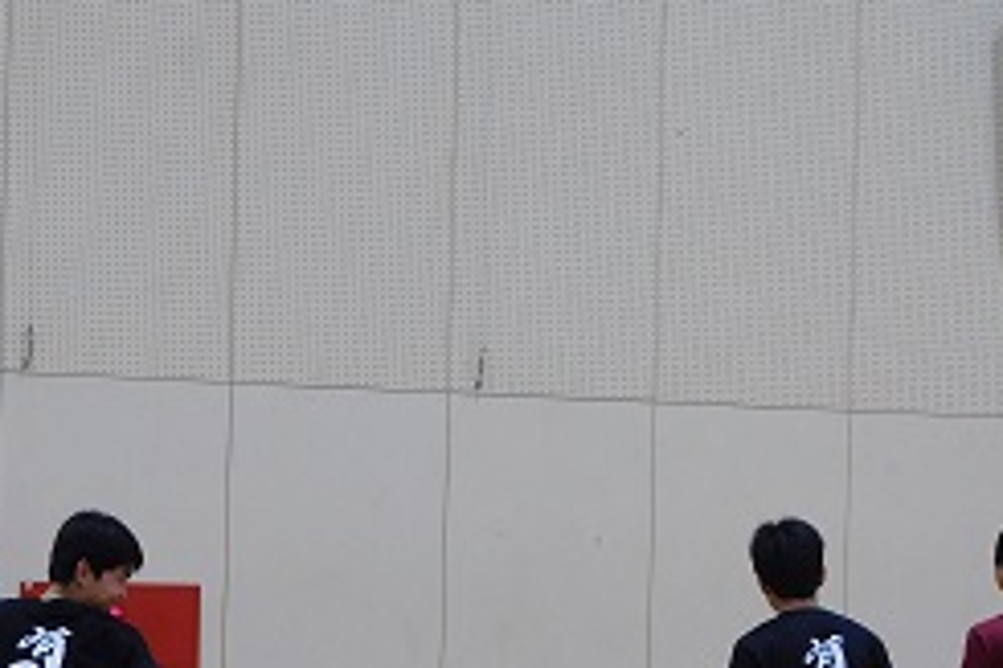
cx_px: 635
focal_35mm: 152
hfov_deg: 13.5
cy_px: 541
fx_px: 4232
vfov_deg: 9.0
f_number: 4.5
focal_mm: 12.5
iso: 200
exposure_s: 1/30
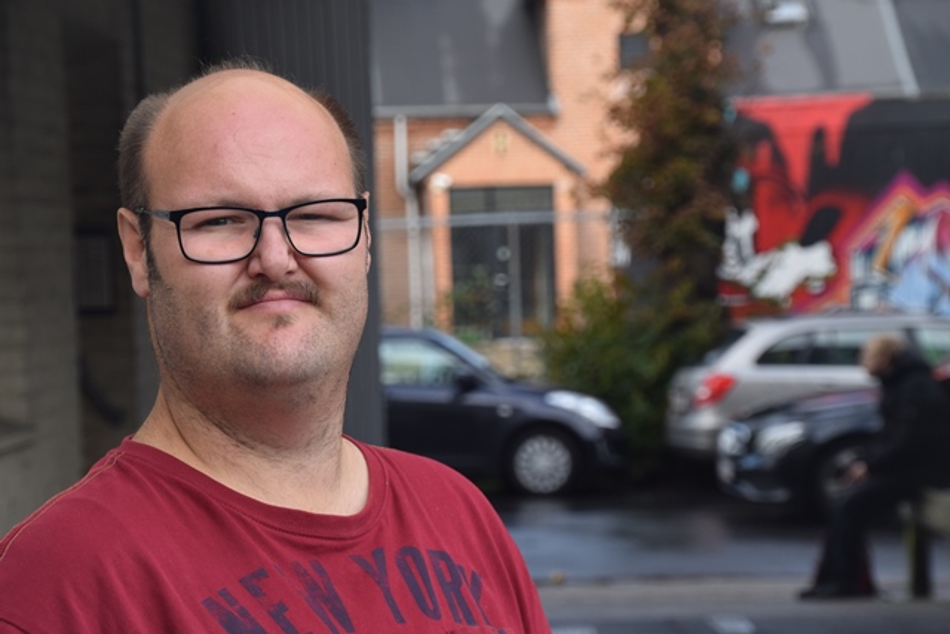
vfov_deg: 11.7
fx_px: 3088
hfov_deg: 17.5
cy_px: 317
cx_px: 475
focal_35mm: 117
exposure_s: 1/250
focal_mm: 78
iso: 360
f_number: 8
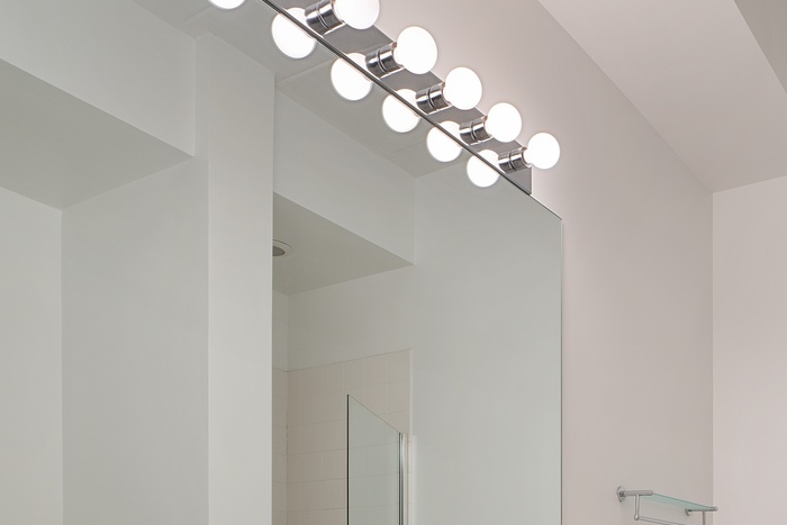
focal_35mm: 37
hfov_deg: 49.0
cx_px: 625
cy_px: 588
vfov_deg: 31.6
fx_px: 809
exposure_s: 1/8
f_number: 8
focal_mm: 16
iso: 200
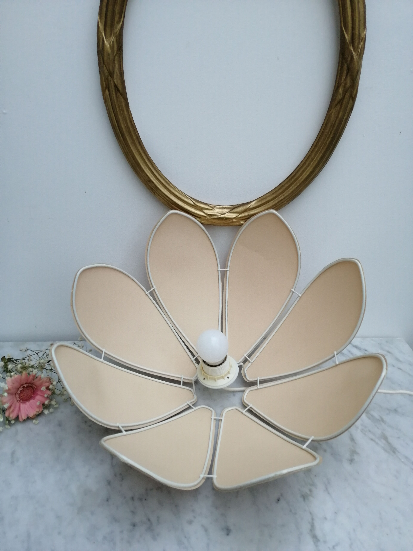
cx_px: 206
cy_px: 276
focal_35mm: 27
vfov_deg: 65.3
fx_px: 430
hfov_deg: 51.4
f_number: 1.8
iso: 200
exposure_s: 1/50
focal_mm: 3.95
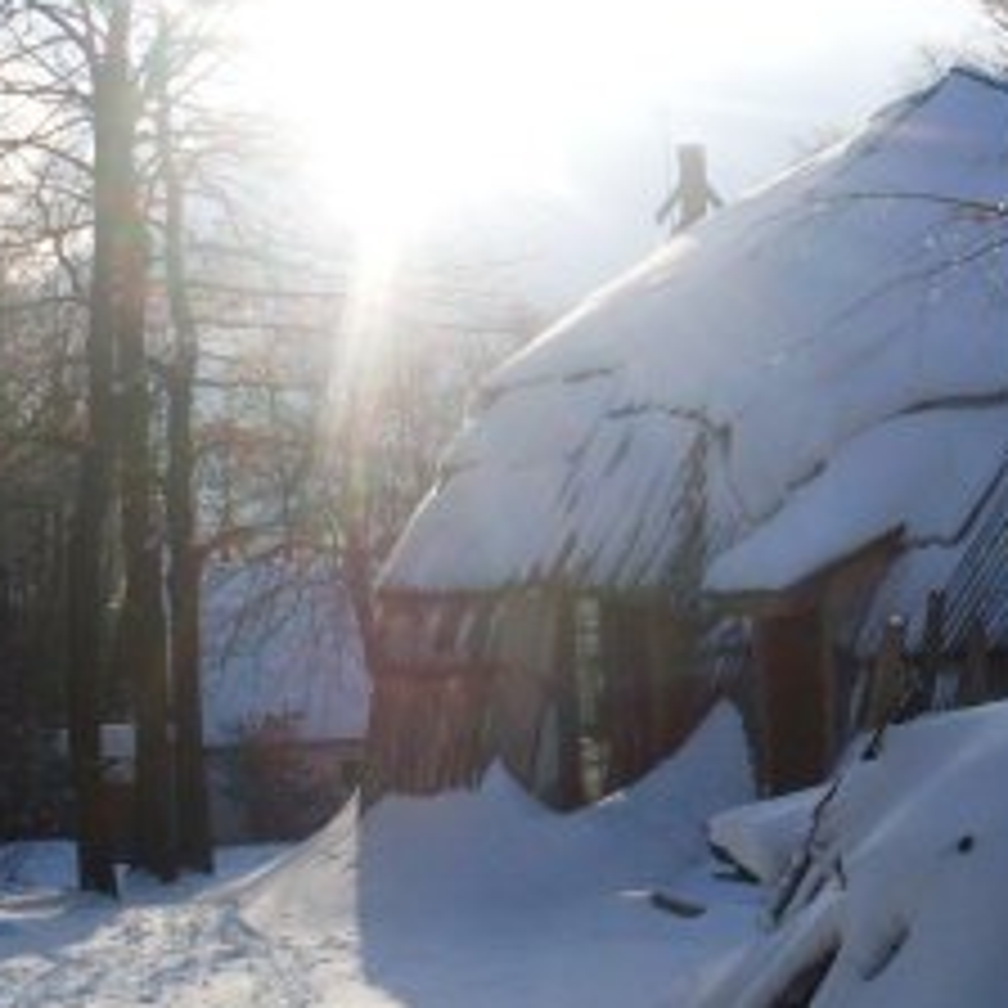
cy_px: 531
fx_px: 2372
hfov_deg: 23.9
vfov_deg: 24.0
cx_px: 670
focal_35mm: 72
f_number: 8.4
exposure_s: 1/250
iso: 80
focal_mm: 6.3
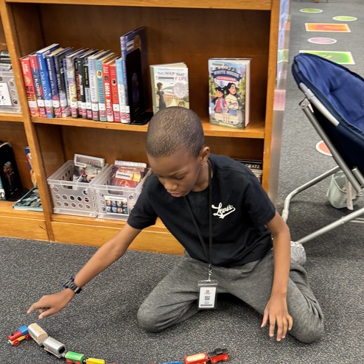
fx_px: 523
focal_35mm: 44
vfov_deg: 37.0
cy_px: 290
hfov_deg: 38.1
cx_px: 228
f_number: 1.78
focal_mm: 6.76
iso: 200
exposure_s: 1/60
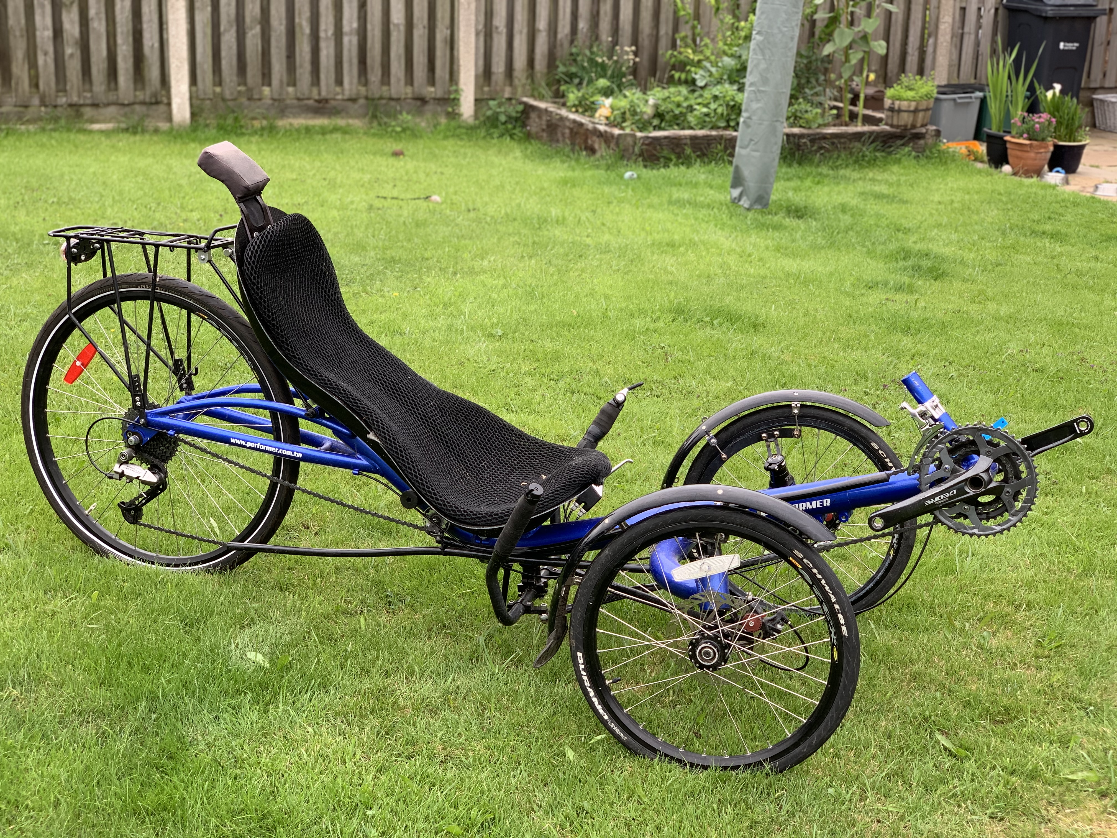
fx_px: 1678
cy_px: 419
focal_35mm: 52
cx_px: 558
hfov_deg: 36.8
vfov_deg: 28.0
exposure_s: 1/122
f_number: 2.4
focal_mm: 6
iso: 20
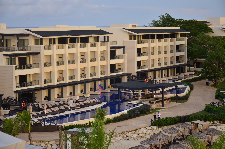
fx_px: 580
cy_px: 74
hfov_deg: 22.0
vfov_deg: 14.6
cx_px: 112
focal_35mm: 93
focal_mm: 62
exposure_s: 1/50
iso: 200
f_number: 5.3
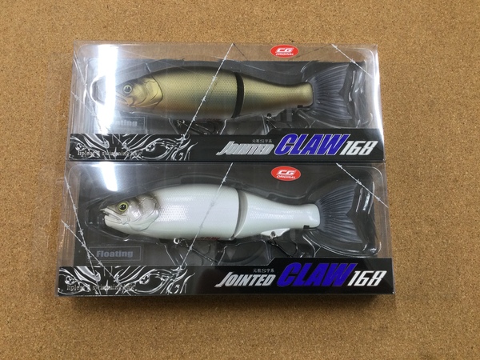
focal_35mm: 31
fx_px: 430
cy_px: 180
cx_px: 240
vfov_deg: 45.4
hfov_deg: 58.4
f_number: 2.4
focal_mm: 3.3
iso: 50
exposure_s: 1/30
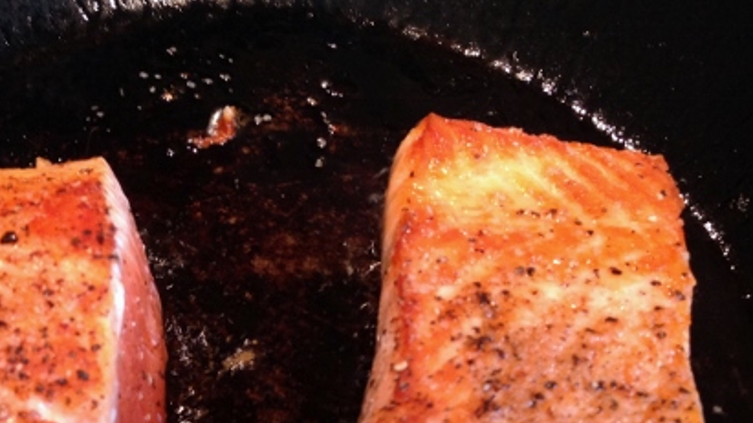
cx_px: 213
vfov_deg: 20.8
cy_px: 418
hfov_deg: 36.6
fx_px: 1118
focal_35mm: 56
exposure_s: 1/20
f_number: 2.4
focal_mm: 4.12
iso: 100
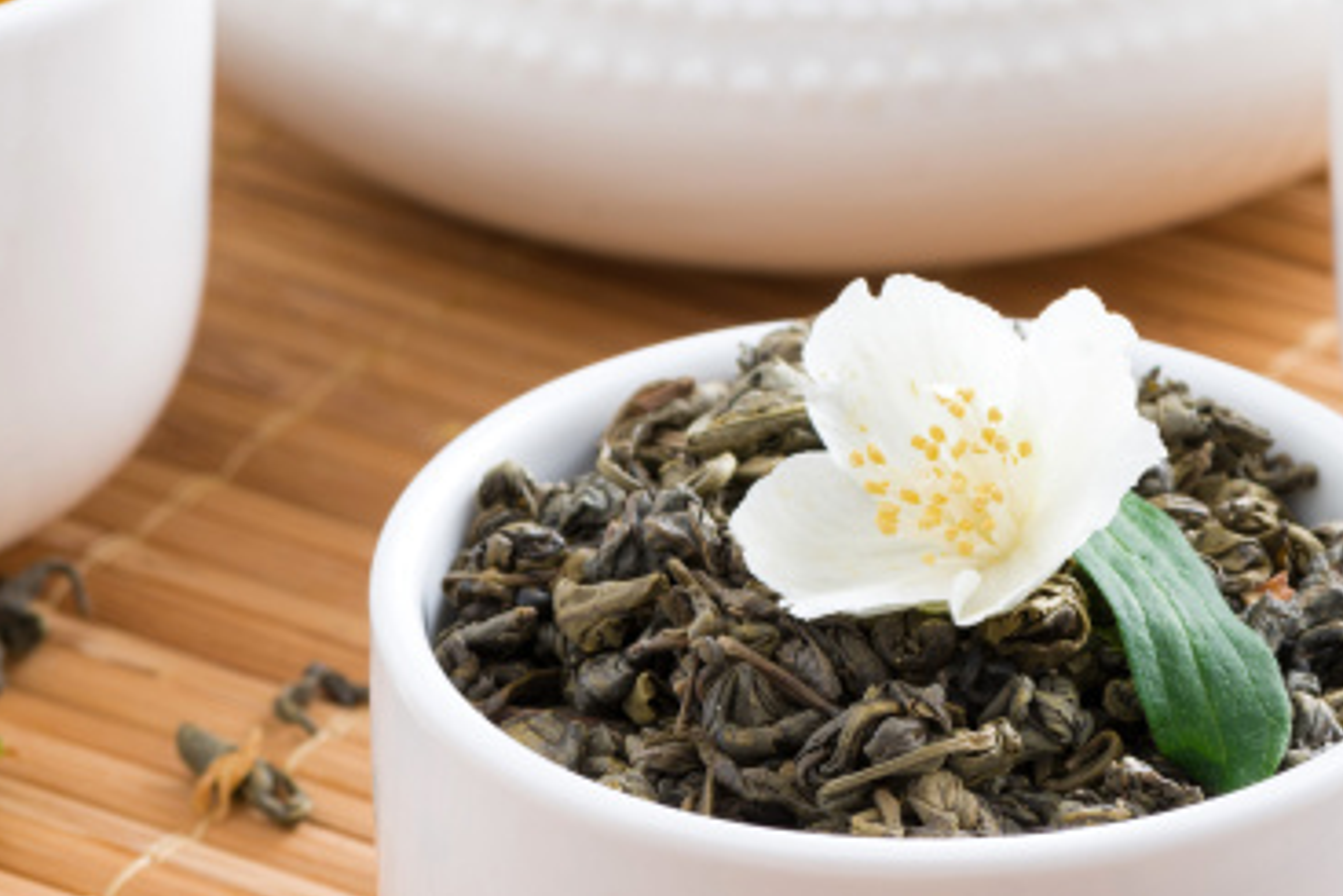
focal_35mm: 293
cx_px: 736
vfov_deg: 4.7
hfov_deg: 7.0
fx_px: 10934
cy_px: 152
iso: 160
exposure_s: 1/125
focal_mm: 105
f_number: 13
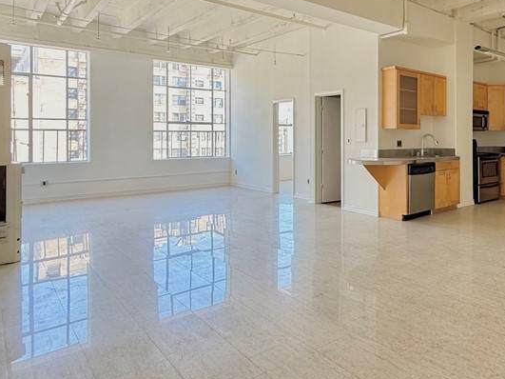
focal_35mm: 27
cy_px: 138
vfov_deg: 50.7
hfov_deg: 57.9
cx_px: 436
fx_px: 394
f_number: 2.2
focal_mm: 2.22
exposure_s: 1/99
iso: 320
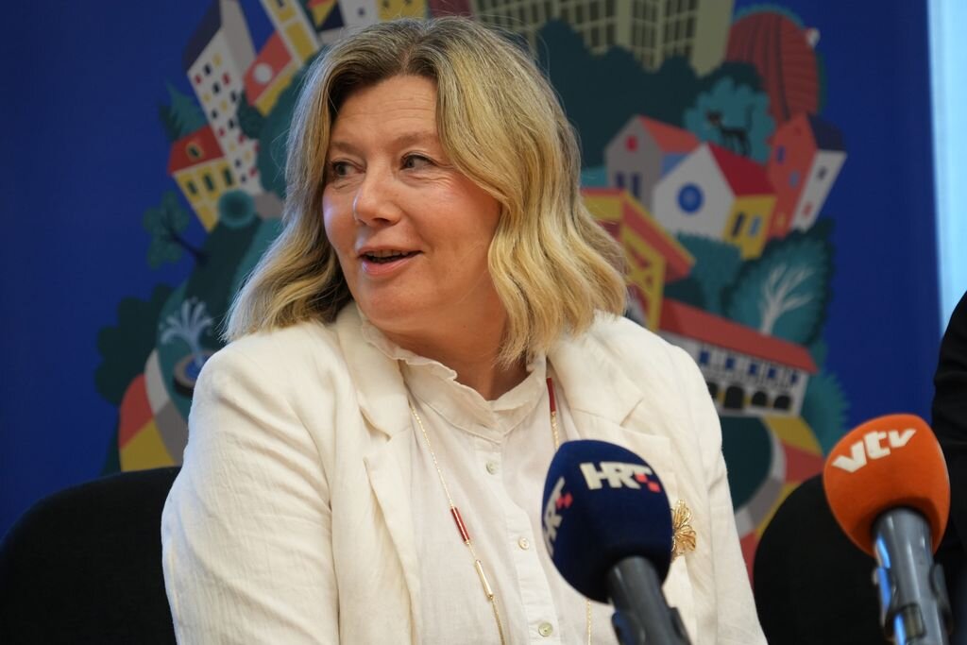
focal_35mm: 157
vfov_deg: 8.7
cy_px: 322
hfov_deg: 13.1
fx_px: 4217
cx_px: 484
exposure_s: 1/200
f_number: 6.3
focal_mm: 157
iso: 2000
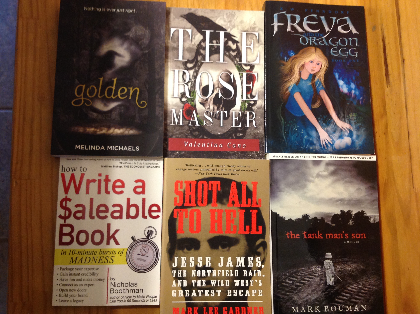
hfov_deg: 52.7
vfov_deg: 40.6
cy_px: 157
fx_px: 424
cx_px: 210
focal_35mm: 35
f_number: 2.4
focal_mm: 4.28
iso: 160
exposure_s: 1/15
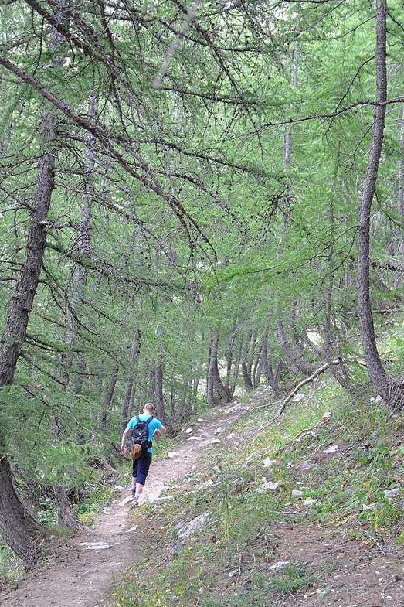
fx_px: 926
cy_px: 307
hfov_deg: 24.6
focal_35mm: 55
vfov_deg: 36.3
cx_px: 199
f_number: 4
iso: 200
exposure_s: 1/60
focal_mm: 24
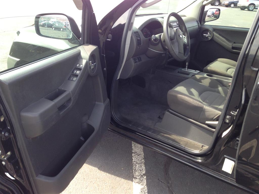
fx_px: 247
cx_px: 130
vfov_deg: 42.9
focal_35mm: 33
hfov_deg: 55.4
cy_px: 97
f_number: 2.4
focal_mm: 4.13
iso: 50
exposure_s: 1/120
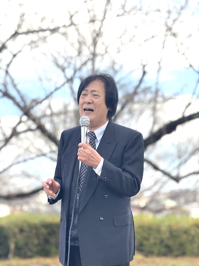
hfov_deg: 12.4
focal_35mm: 120
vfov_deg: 16.4
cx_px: 100
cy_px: 133
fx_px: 919
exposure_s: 1/313
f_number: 2.8
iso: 64
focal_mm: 15.66
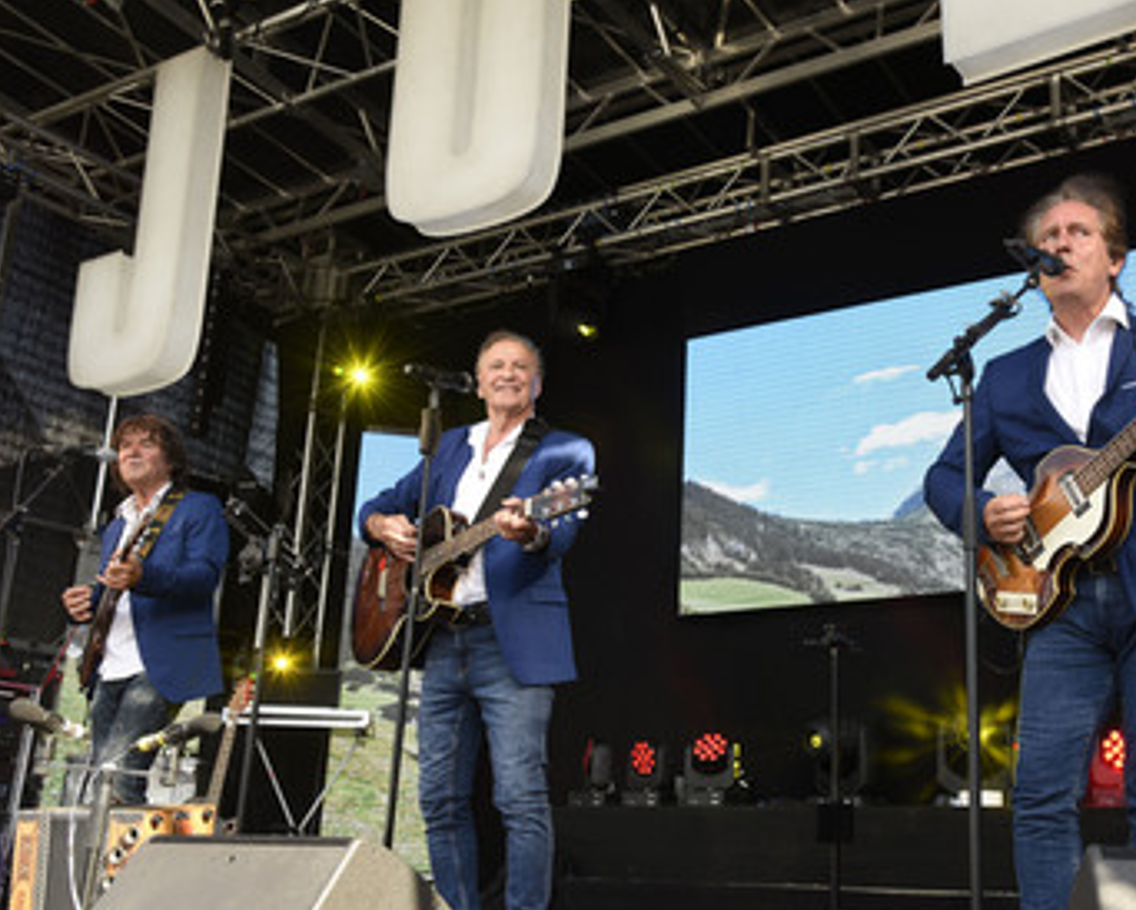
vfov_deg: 35.7
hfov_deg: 43.4
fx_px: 1413
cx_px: 712
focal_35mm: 42
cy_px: 485
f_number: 8
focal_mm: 34
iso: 500
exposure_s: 1/160
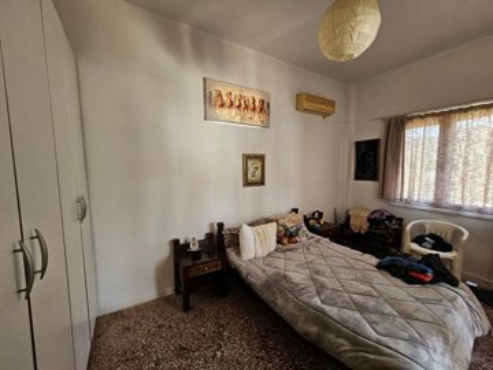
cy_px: 185
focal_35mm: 13
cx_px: 246
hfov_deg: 106.2
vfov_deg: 89.9
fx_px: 185
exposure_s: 1/50
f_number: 2.2
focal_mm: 2.2
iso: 125
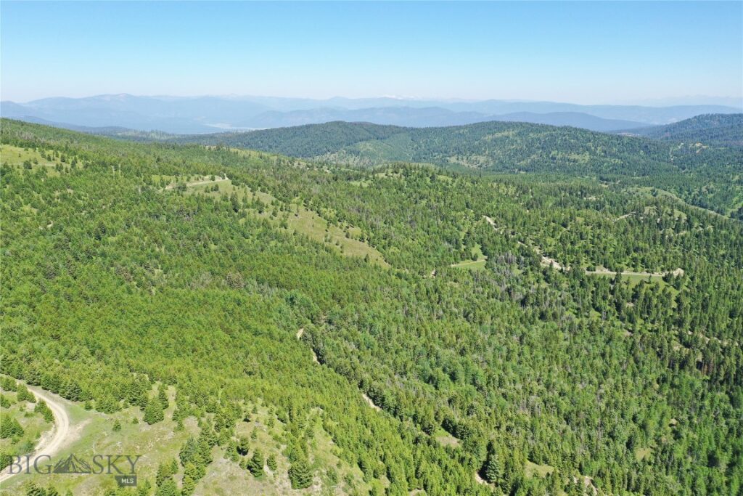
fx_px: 578
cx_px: 372
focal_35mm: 28
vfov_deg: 46.4
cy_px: 248
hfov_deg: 65.5
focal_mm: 10.26
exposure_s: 1/320
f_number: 5
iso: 100
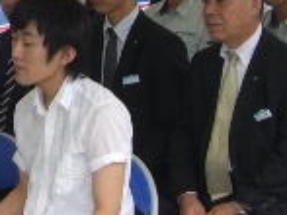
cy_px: 30
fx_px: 1243
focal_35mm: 150
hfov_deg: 12.9
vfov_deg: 9.8
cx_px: -39
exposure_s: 1/160
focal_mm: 7.9
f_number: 2.8
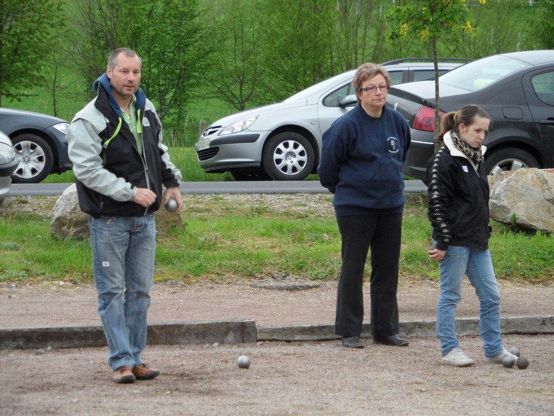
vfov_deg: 9.9
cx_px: 277
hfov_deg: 13.2
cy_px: 208
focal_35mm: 150
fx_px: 2401
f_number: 4.4
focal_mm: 24.6
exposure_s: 1/60
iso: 120
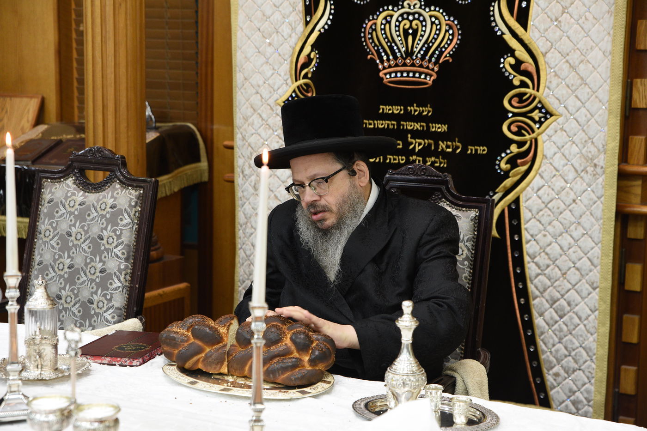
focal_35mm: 70
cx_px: 324
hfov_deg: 28.8
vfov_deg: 19.5
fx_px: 1258
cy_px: 216
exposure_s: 1/125
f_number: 4
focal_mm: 70
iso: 1600
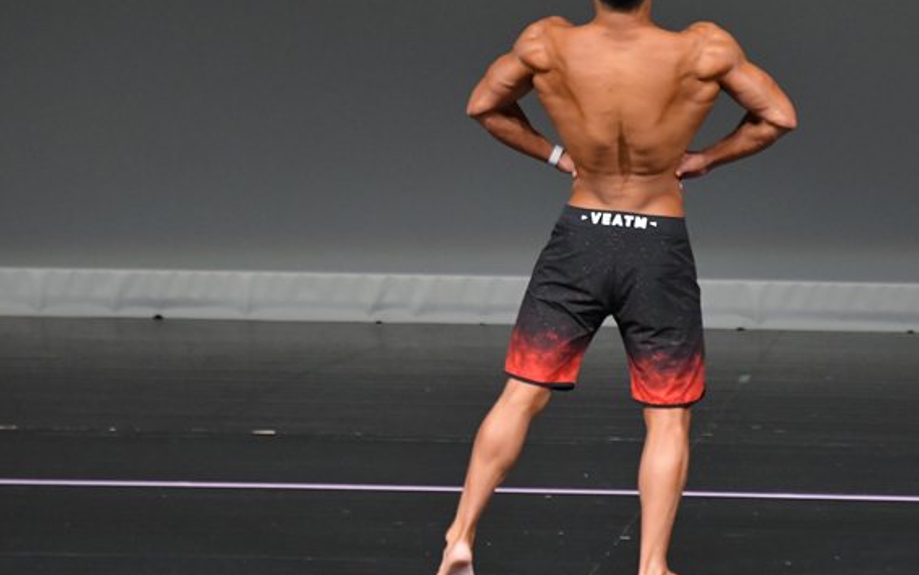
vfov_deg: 2.7
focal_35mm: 480
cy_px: 253
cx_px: 615
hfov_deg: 4.4
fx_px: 12028
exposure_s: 1/400
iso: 4000
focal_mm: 230
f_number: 5.6
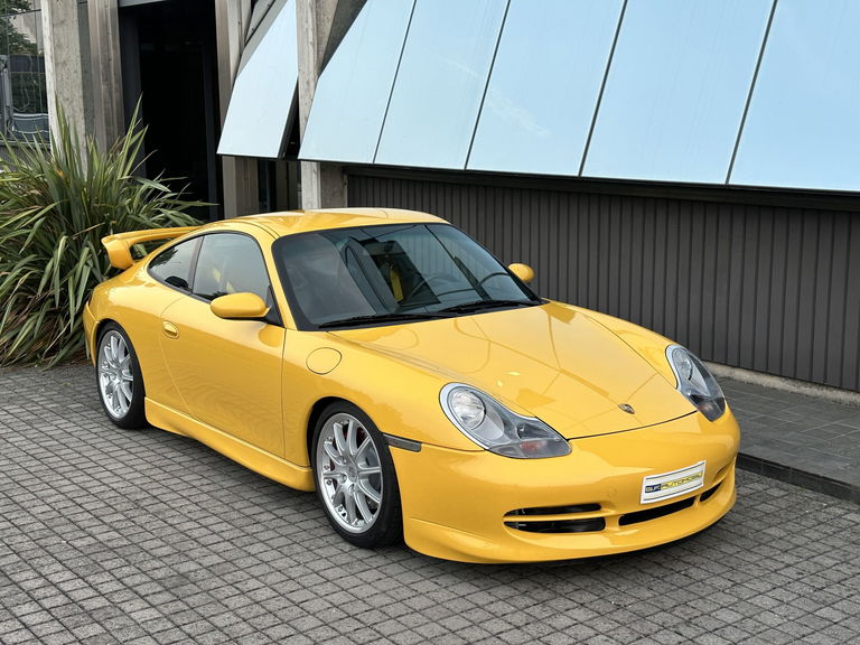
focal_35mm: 48
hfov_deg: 39.7
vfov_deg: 30.3
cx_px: 430
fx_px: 1193
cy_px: 322
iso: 80
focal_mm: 6.86
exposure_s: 1/121
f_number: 1.78
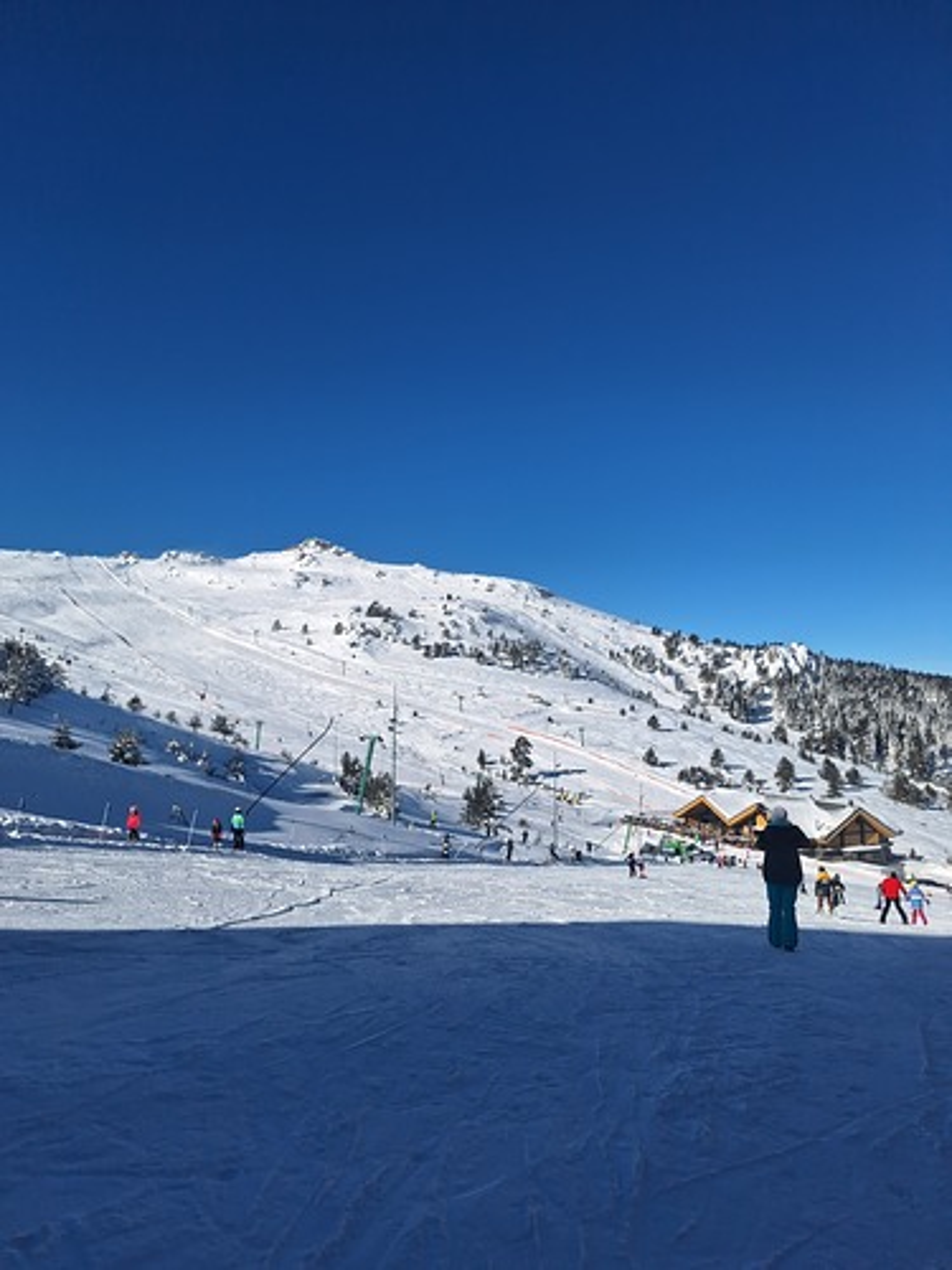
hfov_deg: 58.9
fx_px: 843
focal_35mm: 23
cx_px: 476
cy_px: 635
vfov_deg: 73.9
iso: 40
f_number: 1.8
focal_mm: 5.54
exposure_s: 1/5525
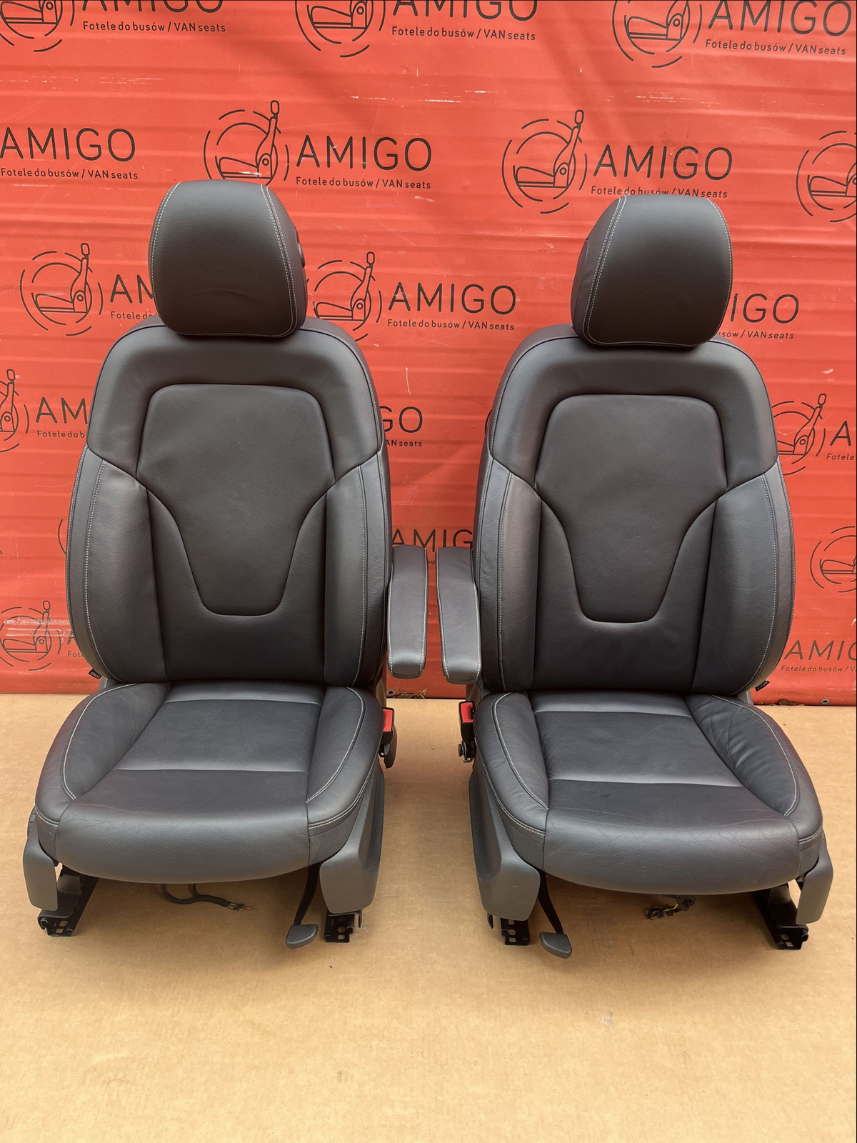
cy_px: 572
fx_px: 858
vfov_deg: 67.3
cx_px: 428
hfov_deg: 53.1
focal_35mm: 26
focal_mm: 5.1
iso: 100
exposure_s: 1/121
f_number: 1.6
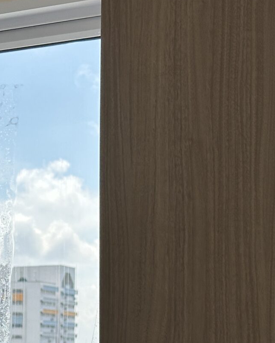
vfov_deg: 16.0
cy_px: 301
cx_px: -112
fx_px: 1210
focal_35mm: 119
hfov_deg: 12.4
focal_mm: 6.86
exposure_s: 1/903
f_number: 1.78
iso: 64
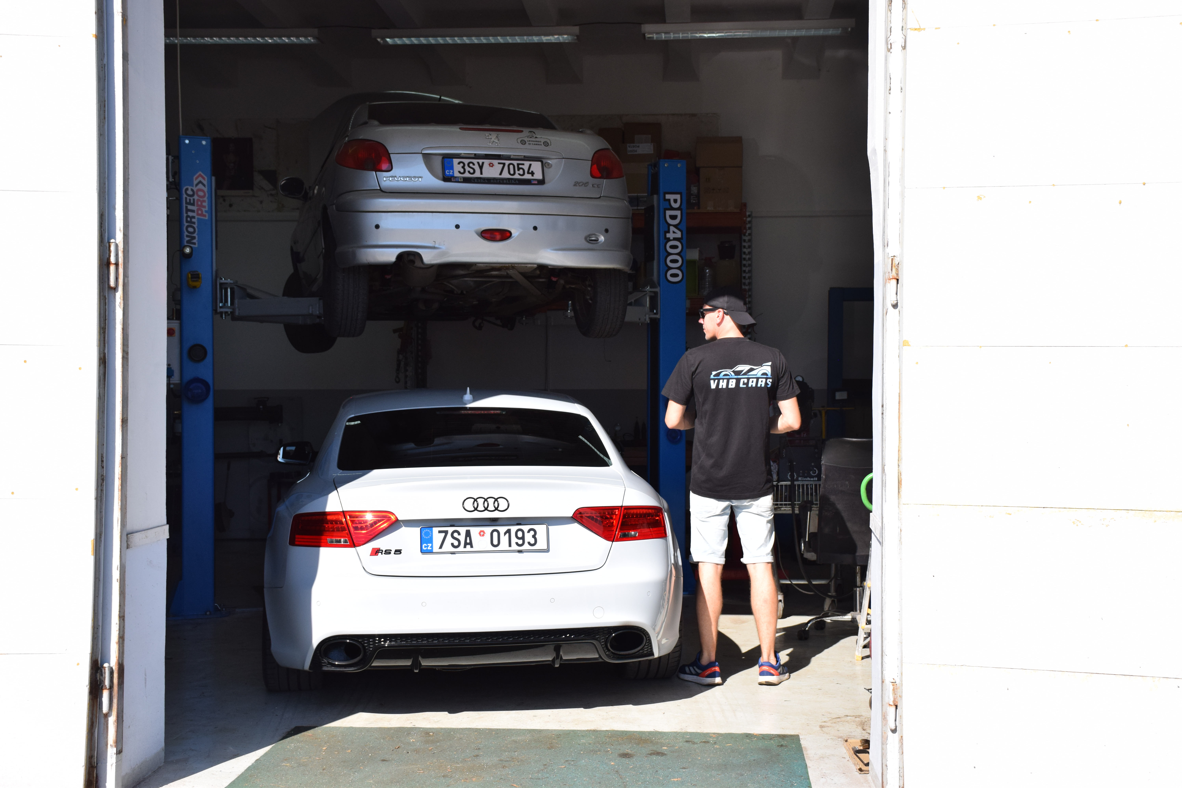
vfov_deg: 28.1
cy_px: 394
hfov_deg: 41.1
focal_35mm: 48
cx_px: 591
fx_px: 1576
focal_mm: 32
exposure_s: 1/1600
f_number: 7.1
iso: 400
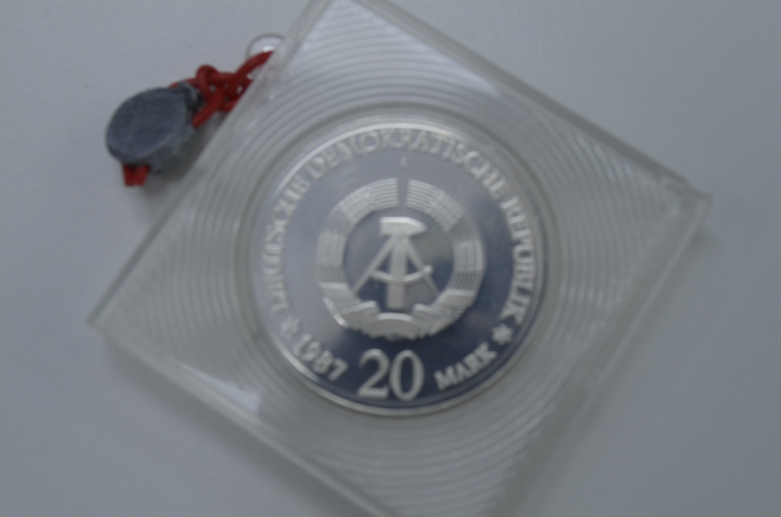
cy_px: 258
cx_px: 390
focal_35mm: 51
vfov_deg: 26.4
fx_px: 1104
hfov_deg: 39.0
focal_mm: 34
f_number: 8
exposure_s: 1/60
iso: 280
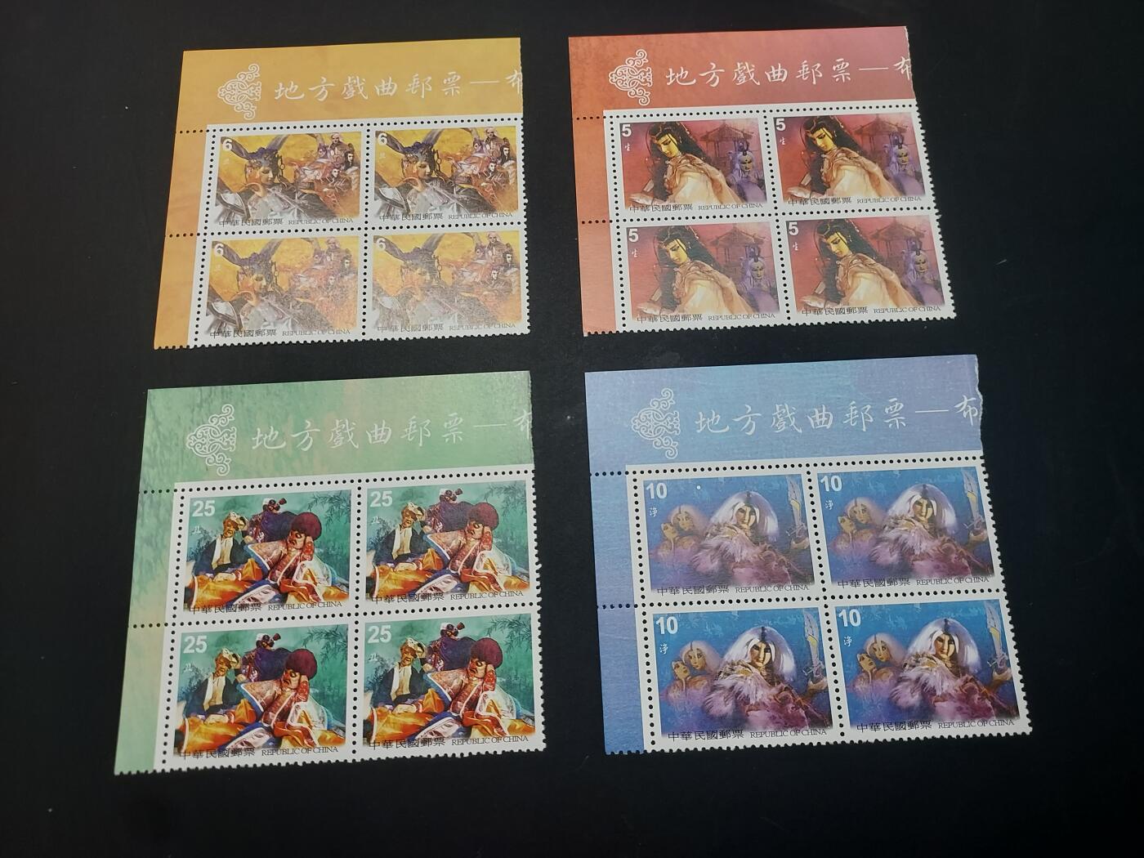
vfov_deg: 56.8
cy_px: 429
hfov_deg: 71.6
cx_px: 572
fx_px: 793
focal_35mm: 24
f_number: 1.8
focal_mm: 4.6
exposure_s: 1/50
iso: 64
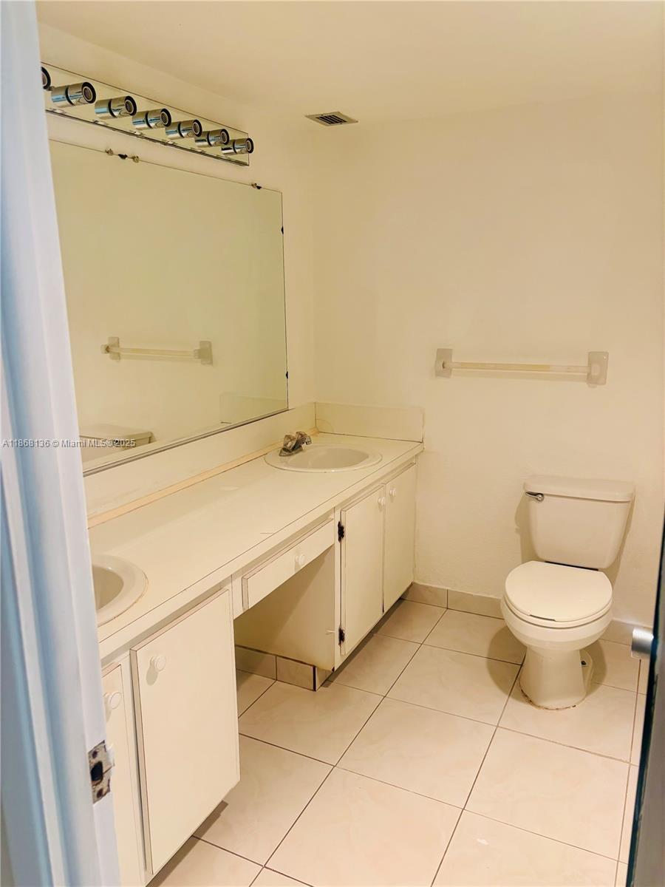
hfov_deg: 53.1
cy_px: 444
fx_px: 666
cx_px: 332
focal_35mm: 26
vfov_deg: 67.3
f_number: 1.6
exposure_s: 1/120
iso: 100
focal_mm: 5.96
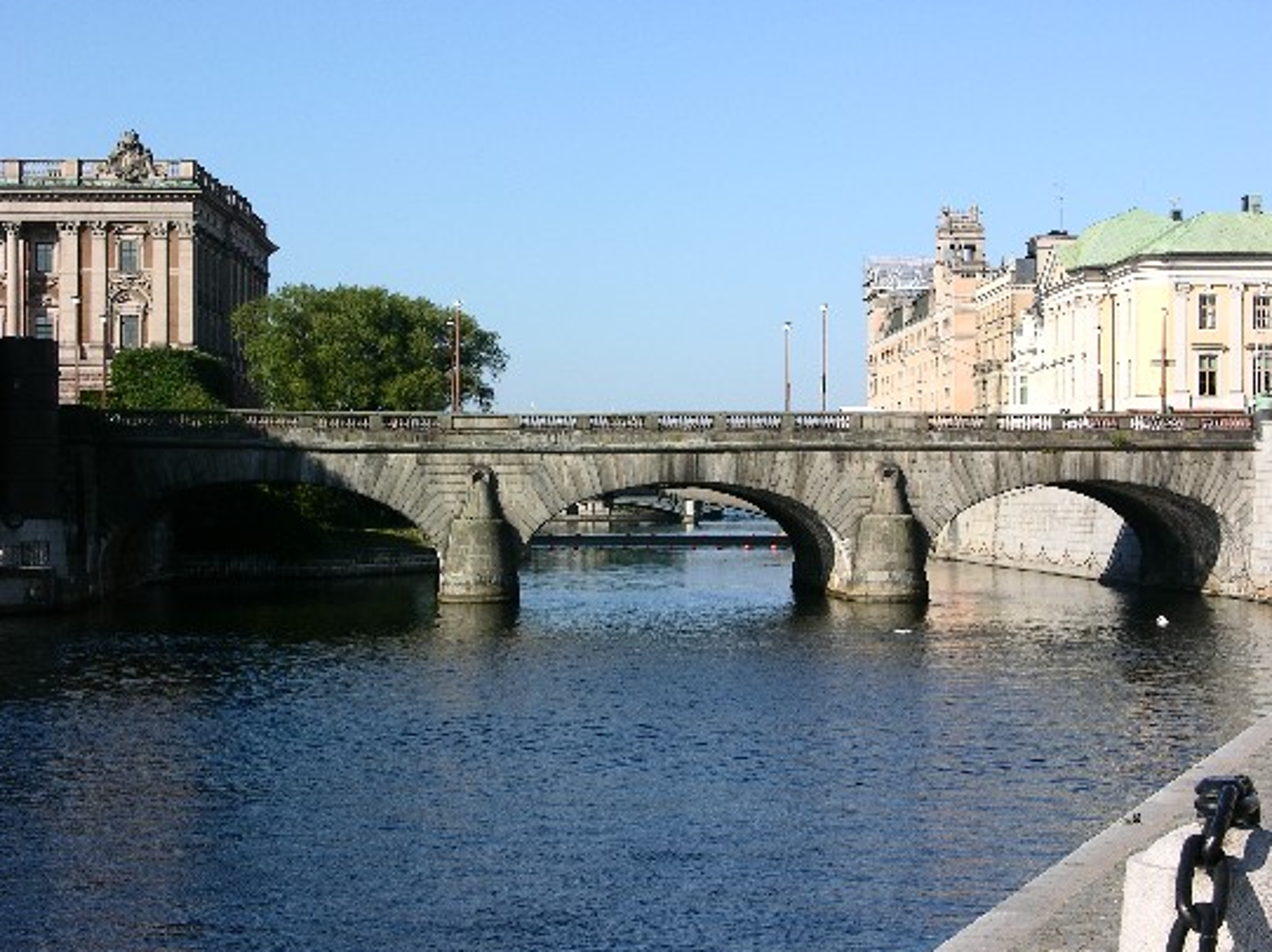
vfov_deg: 19.4
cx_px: 667
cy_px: 482
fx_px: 2791
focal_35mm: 76
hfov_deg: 25.7
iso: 50
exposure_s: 1/150
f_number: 7.4
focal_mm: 17.8
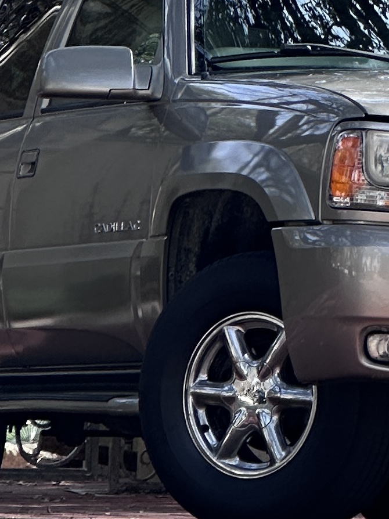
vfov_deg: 7.6
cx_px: 401
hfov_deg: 5.7
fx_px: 3868
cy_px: -34
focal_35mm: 258
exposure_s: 1/191
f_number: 2.8
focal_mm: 9
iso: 32
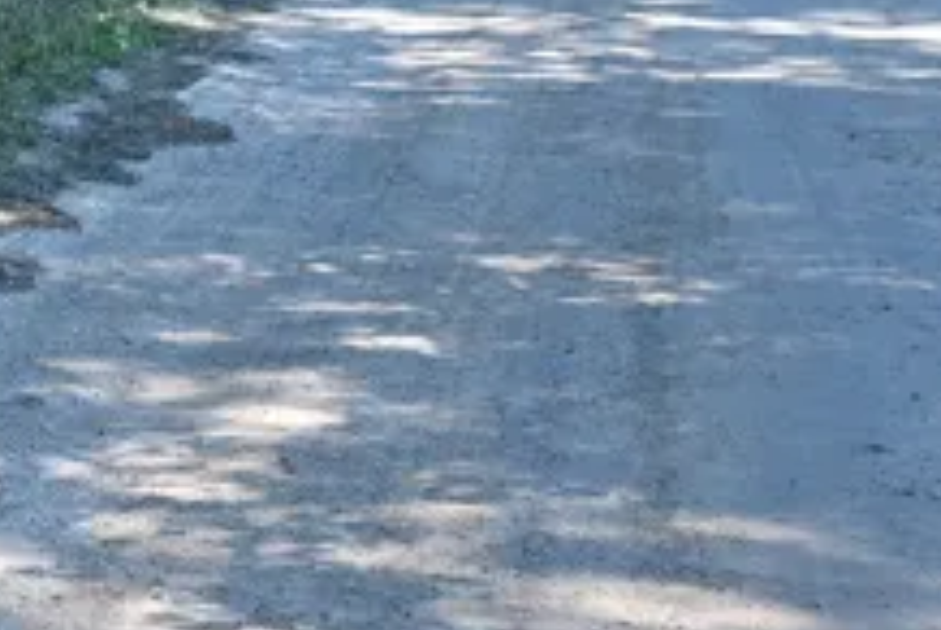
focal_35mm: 132
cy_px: 188
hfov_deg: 14.2
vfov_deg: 10.4
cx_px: -600
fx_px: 3455
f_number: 4
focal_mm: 24
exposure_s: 1/250
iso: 280
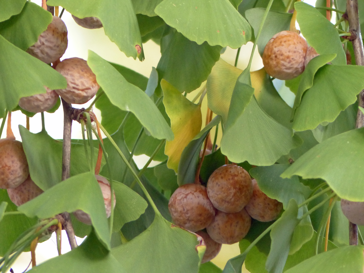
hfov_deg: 2.7
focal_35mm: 735
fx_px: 7729
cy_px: 136
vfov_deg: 2.0
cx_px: 182
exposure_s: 1/100
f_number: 2.8
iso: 400
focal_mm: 108
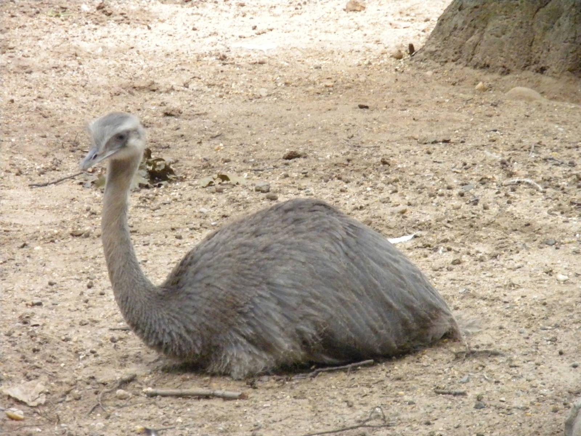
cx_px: 290
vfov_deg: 5.7
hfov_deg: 7.6
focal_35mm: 260
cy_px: 218
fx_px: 4364
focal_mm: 46.2
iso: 800
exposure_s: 1/232
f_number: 5.3
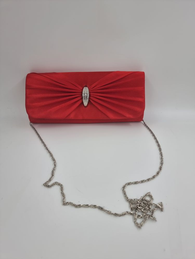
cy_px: 130
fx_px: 180
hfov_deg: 56.8
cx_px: 98
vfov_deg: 71.6
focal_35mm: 24
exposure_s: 1/178
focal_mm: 6.7
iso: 50
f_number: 1.8
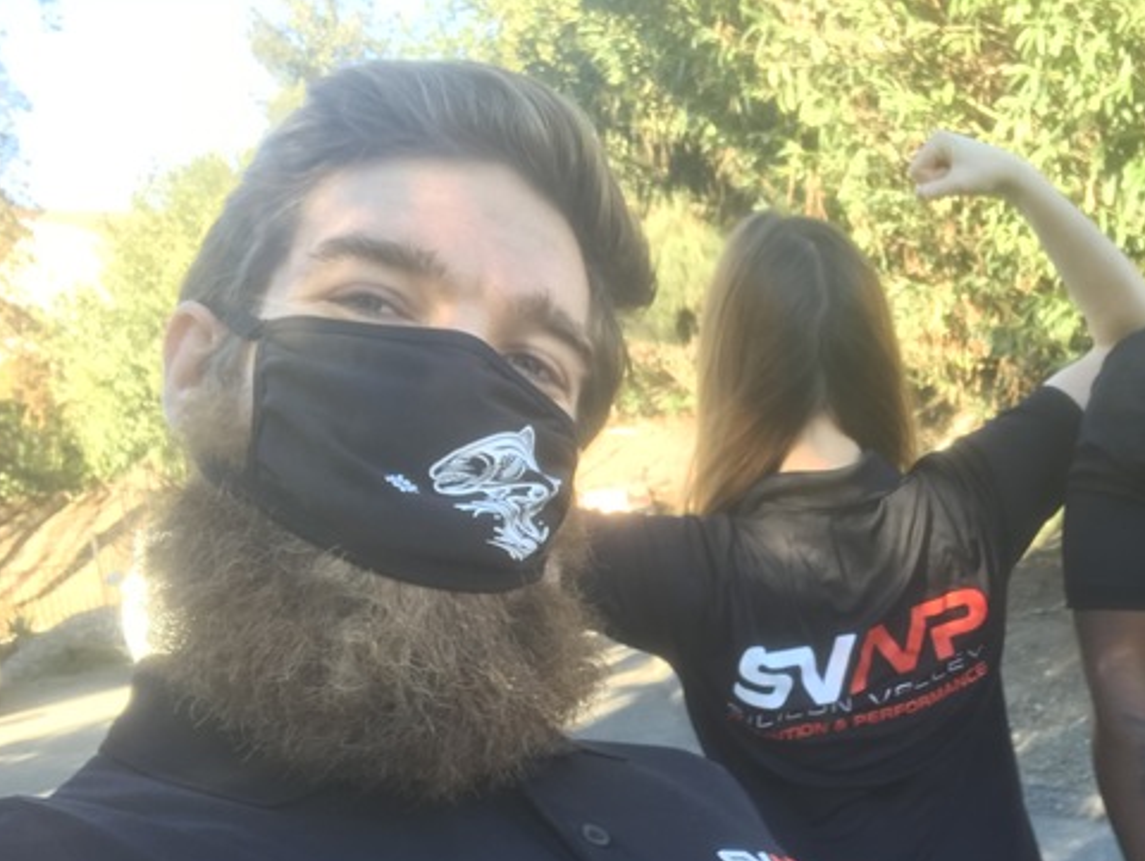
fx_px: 1589
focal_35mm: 48
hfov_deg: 38.8
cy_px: 640
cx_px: 821
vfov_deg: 29.9
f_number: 2.2
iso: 25
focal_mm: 2.87
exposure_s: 1/40
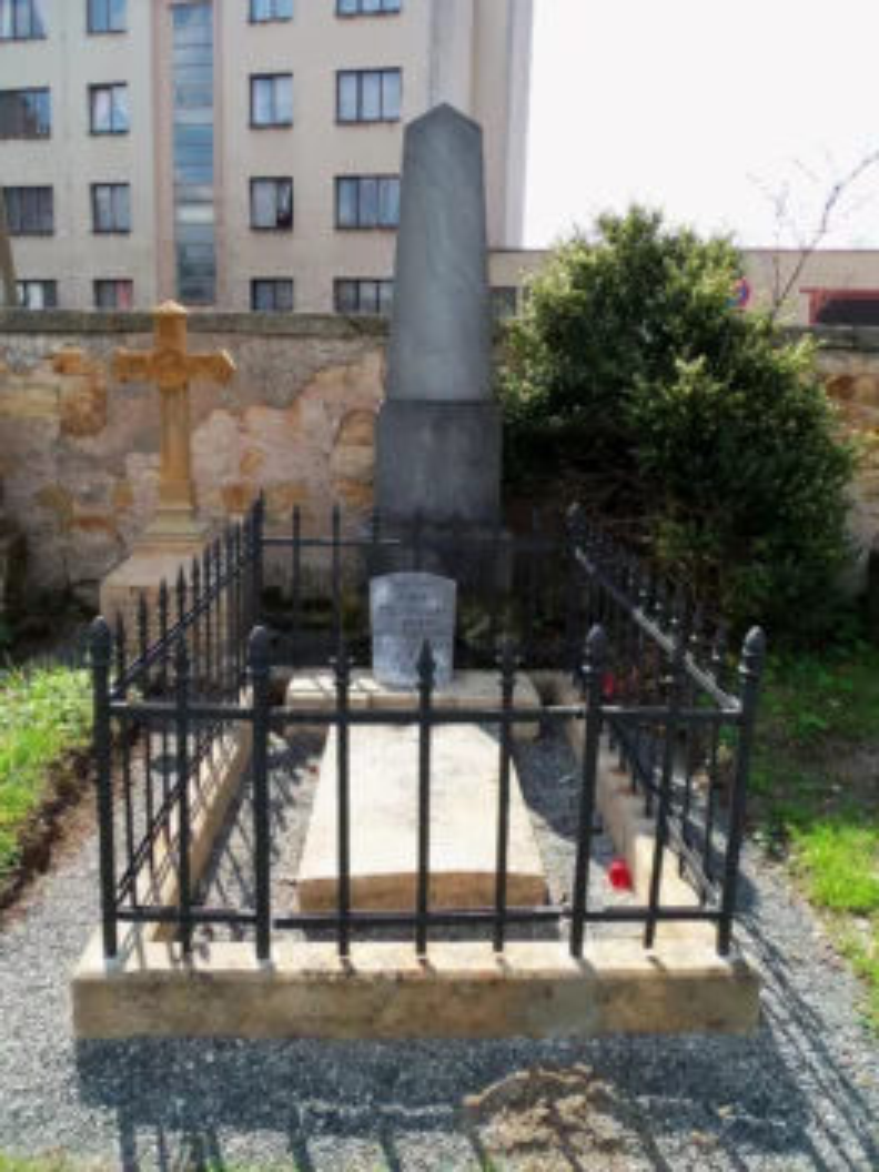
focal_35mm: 29
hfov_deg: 48.2
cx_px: 440
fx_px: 982
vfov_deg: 61.7
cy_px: 586
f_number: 3.4
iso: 80
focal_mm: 5.2
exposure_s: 1/320
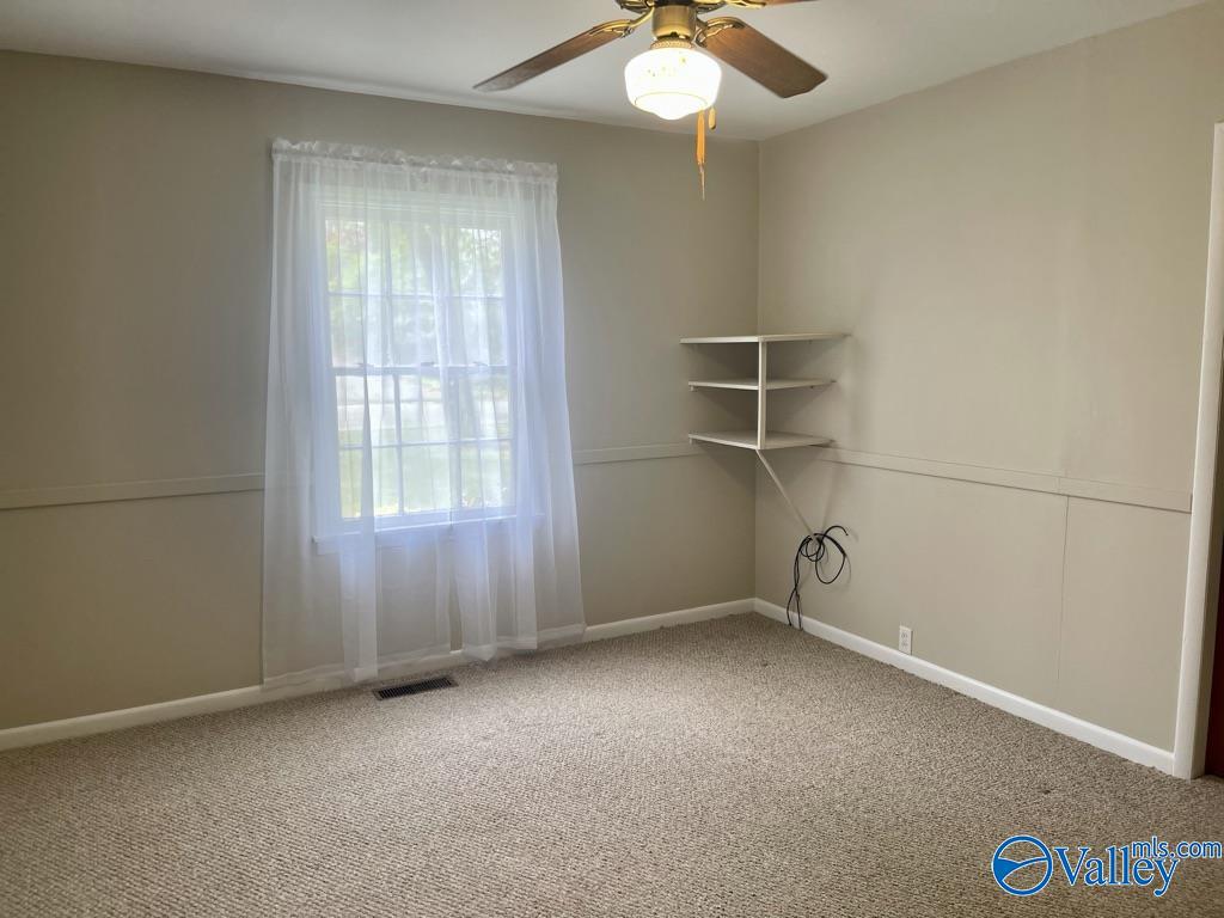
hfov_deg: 67.3
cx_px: 612
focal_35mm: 26
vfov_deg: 53.1
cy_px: 459
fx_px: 919
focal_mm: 5.1
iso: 64
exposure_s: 1/120
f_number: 1.6
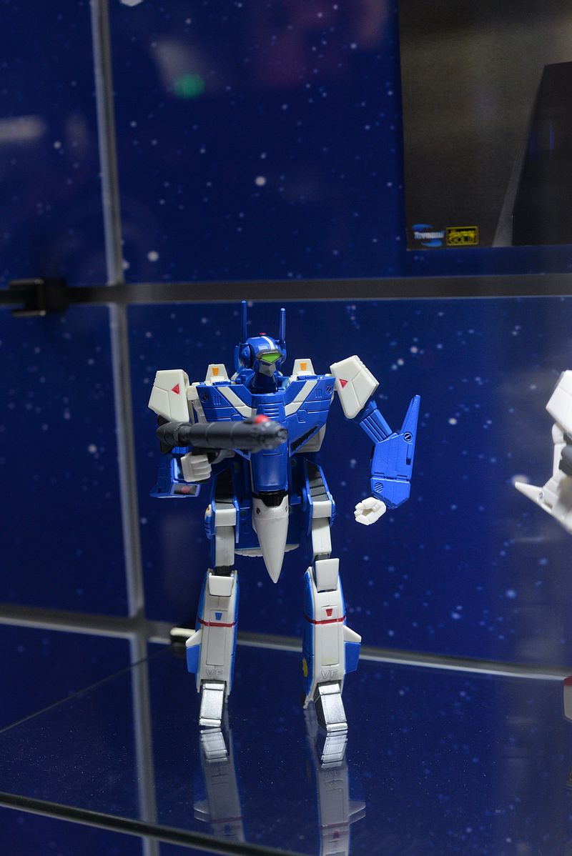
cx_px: 286
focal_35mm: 50
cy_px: 428
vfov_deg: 39.6
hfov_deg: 27.0
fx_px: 1190
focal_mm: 50
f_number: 6.3
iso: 2000
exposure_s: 1/125
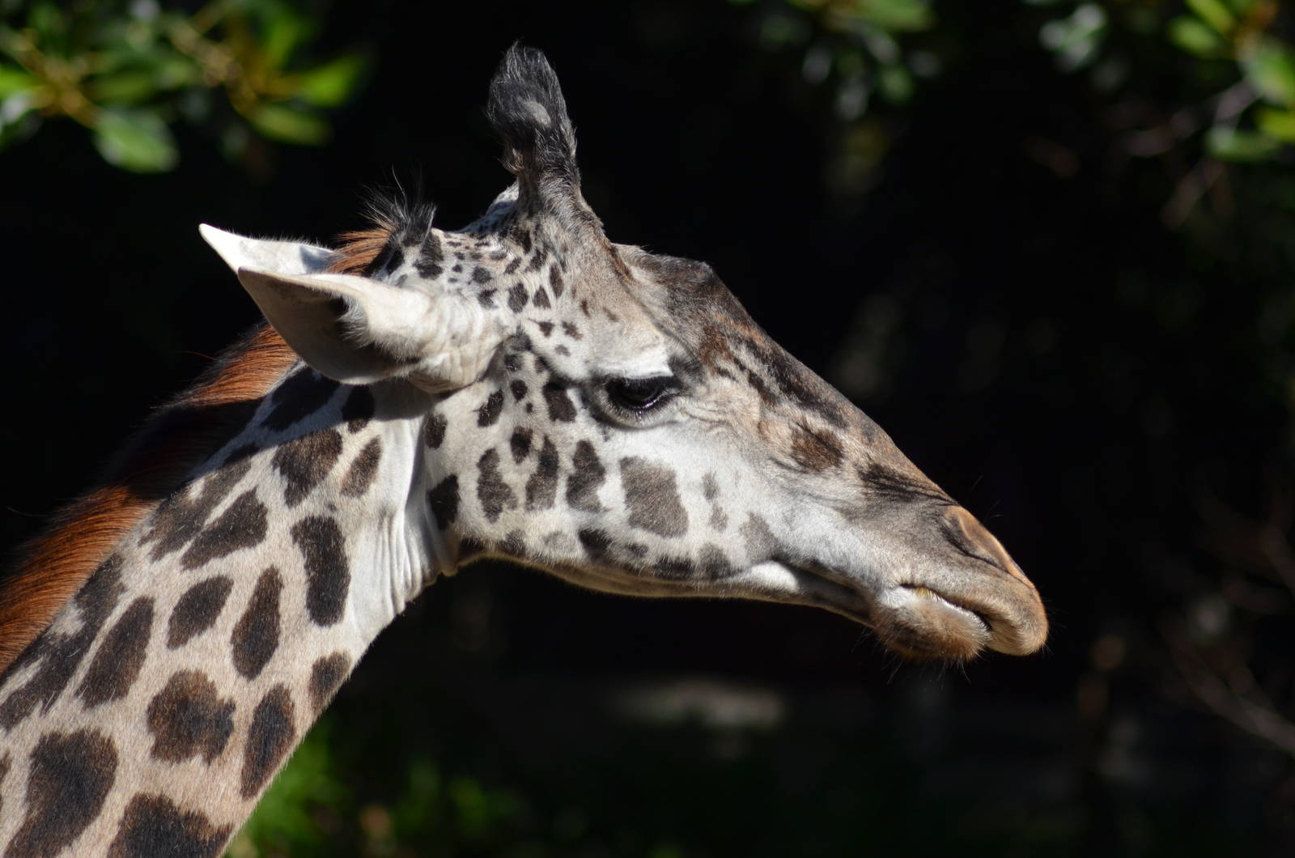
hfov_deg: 4.9
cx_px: 648
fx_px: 15078
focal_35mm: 420
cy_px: 429
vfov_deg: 3.3
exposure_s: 1/2000
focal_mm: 280
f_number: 5.6
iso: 400
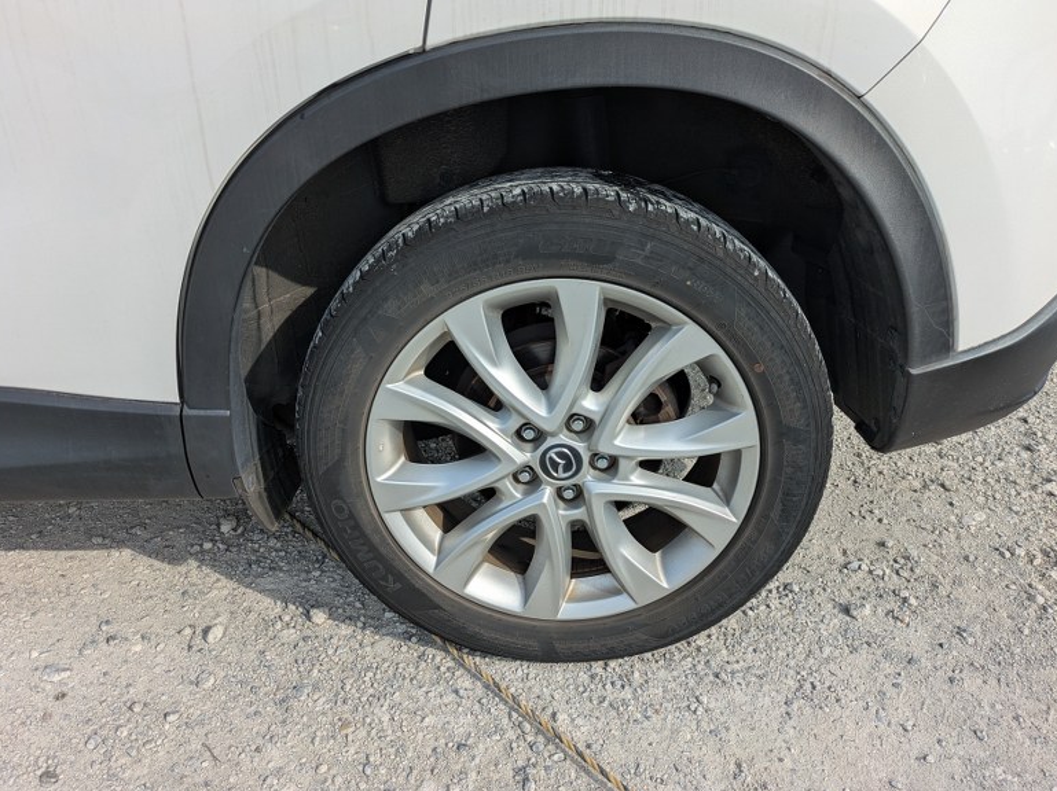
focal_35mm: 26
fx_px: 794
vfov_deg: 53.0
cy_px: 401
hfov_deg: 67.3
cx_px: 537
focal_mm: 5.43
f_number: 1.89
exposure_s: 1/2222
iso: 50
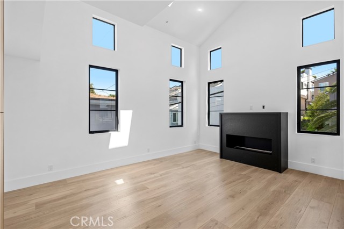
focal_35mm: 16
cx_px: 172
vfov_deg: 73.7
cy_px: 114
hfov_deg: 96.8
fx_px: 153
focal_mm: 16
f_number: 9
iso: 200
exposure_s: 1/80
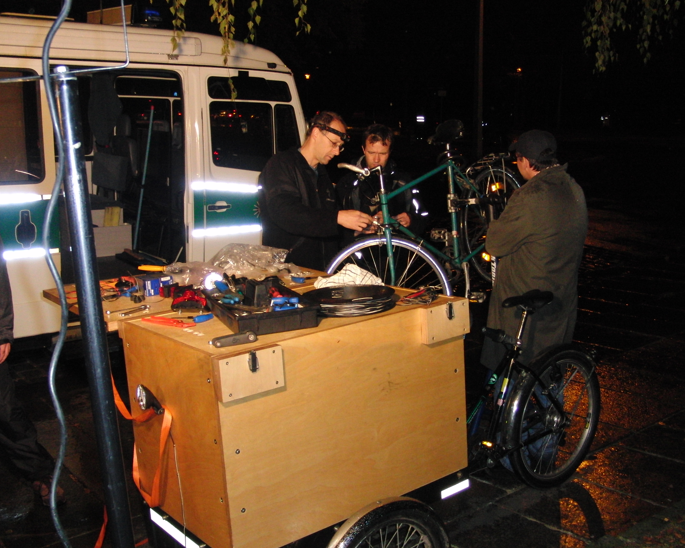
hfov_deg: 46.8
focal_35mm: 39
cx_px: 356
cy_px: 273
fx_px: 791
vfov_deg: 38.2
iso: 400
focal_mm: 6.42
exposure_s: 1/50
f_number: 3.6
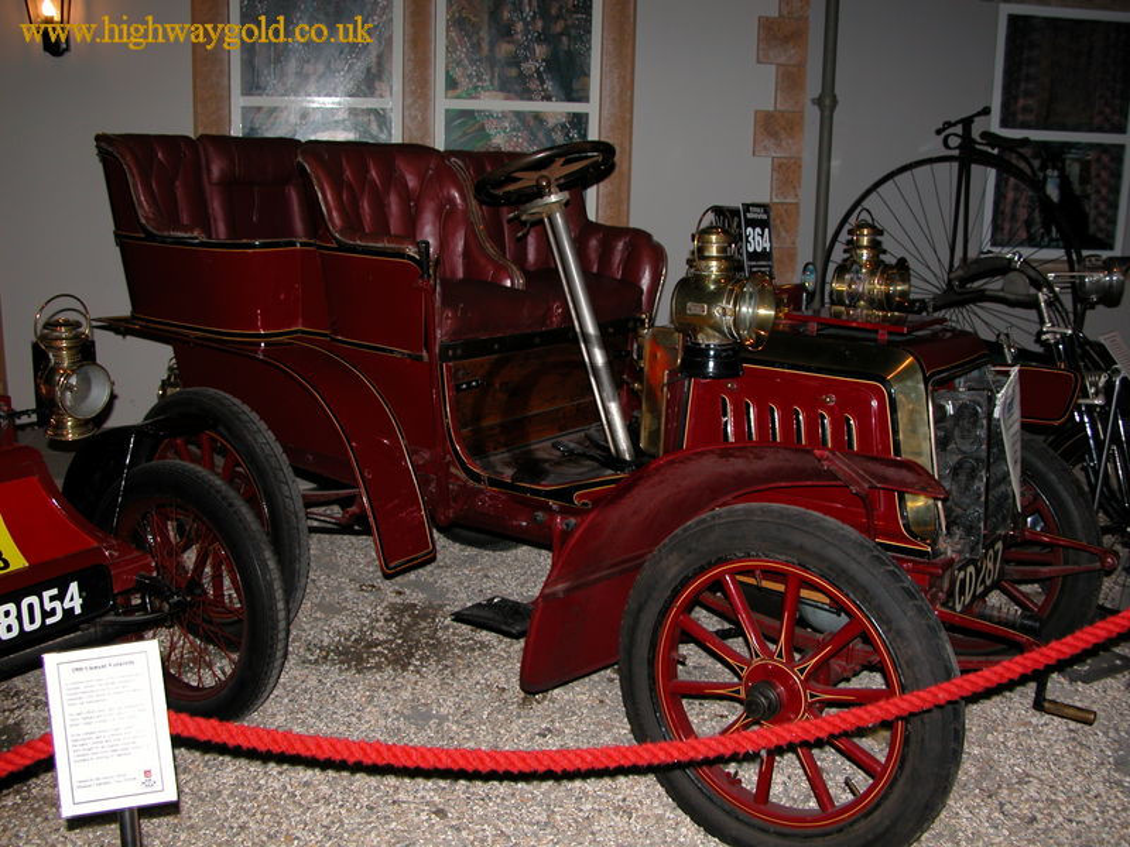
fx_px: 1175
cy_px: 424
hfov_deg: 51.4
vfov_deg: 39.7
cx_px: 565
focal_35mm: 36
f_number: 2.8
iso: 100
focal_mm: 9.2
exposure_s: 1/60
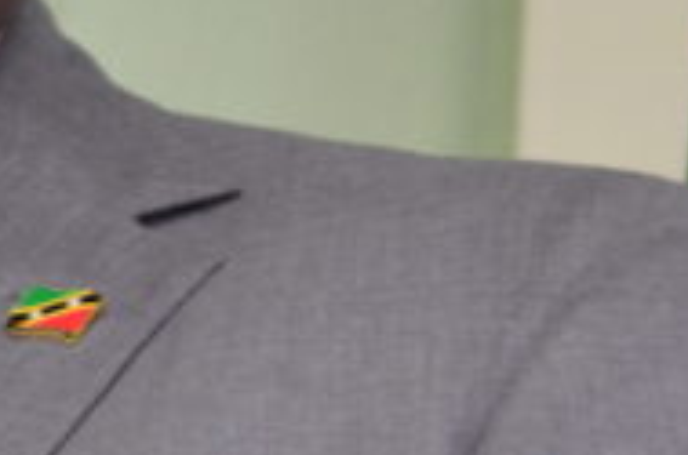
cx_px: -779
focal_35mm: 811
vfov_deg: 1.7
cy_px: -33
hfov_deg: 2.5
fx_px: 15460
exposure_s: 1/60
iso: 400
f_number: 5.6
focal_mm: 100
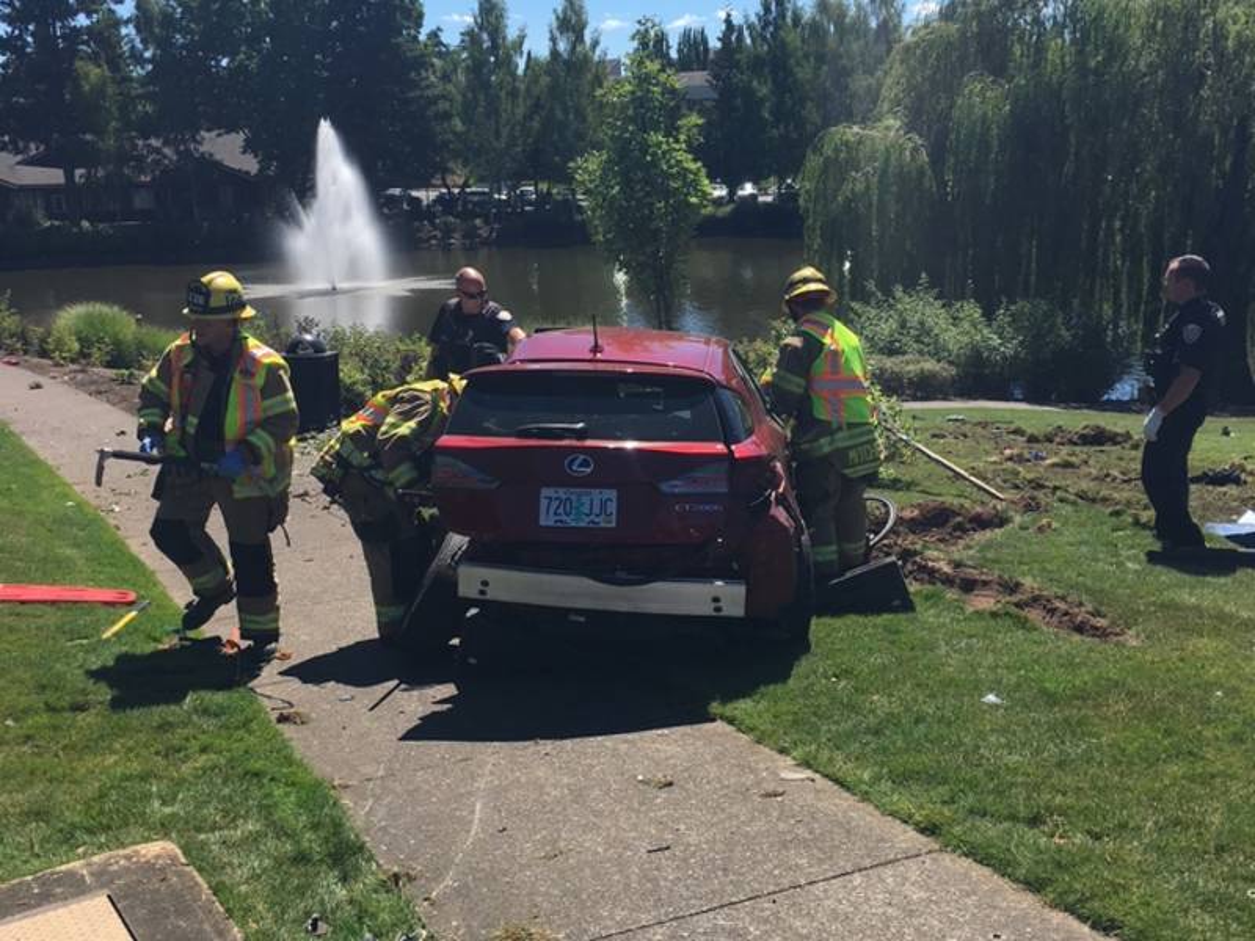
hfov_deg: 61.7
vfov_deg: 48.2
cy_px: 470
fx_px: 1051
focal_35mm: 29
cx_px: 628
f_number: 2.2
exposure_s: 1/1570
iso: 25
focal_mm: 4.15
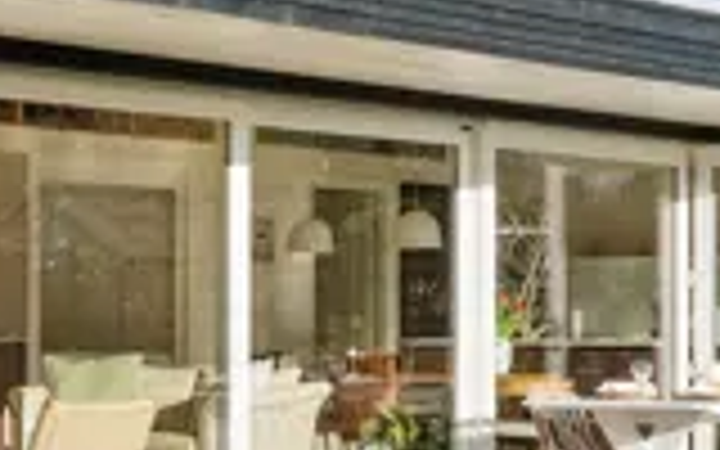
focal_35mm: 117
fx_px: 2294
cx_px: 292
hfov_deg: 17.8
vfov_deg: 11.2
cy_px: 346
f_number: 8
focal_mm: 30.5
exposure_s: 1/640
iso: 400
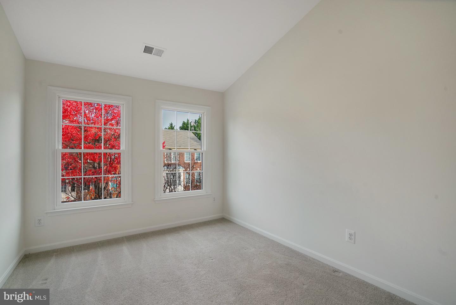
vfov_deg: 73.8
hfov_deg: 96.7
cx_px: 228
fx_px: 203
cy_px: 152
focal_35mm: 16
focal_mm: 16
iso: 1250
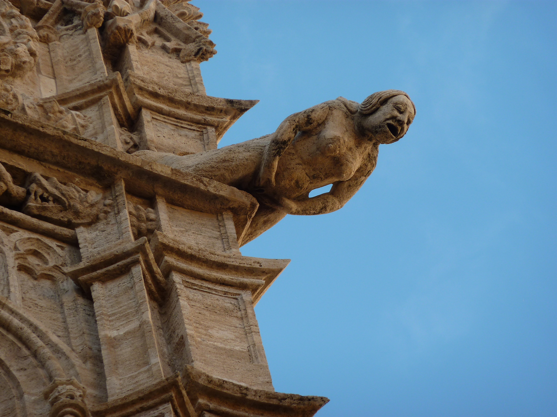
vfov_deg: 5.0
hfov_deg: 6.6
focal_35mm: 300
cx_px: 278
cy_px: 208
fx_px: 4827
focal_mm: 49.2
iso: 80
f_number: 4.9
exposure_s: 1/160
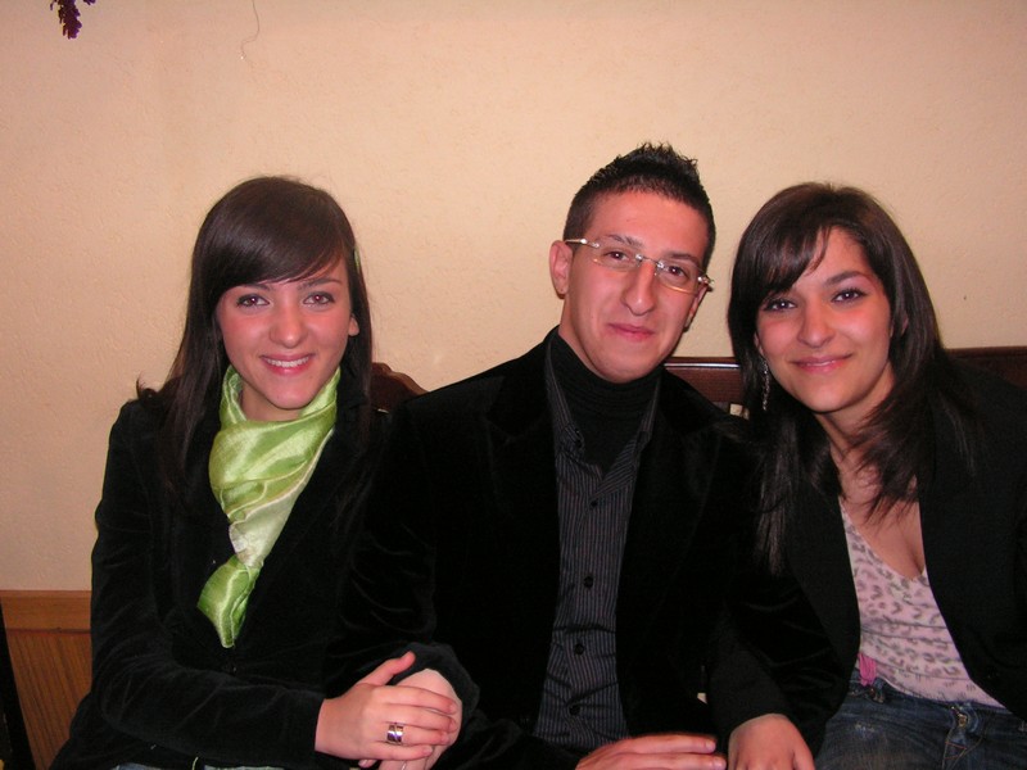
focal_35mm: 36
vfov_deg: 39.7
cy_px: 385
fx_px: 1068
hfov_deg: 51.4
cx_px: 514
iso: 200
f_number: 3.2
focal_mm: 6
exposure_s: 1/40
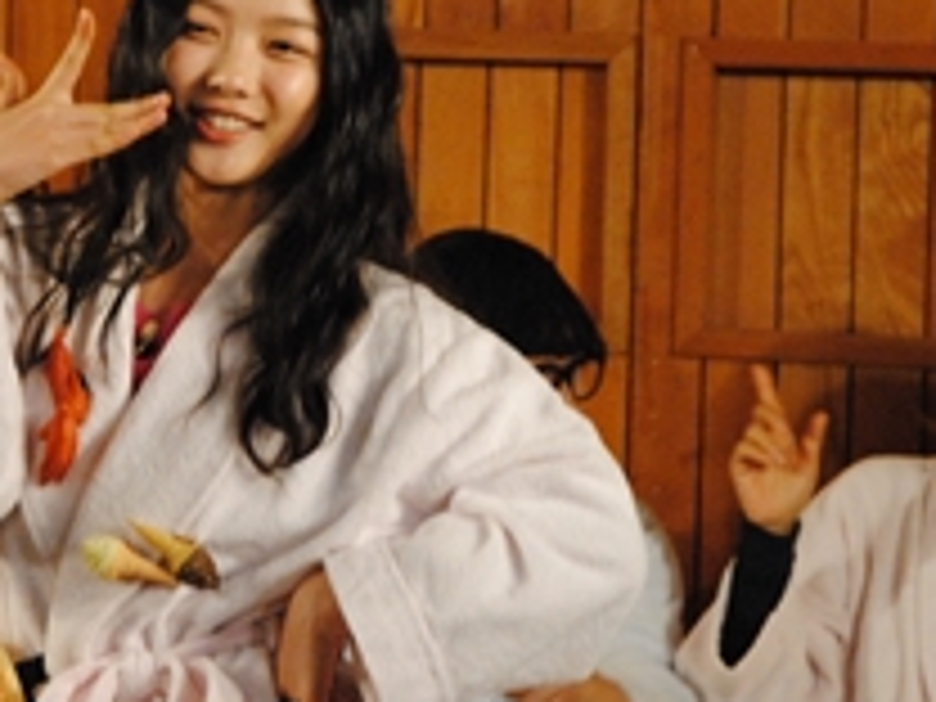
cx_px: 284
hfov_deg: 6.5
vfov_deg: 4.9
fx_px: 8247
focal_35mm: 305
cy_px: 374
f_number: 5.3
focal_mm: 80
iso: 1600
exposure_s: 1/80
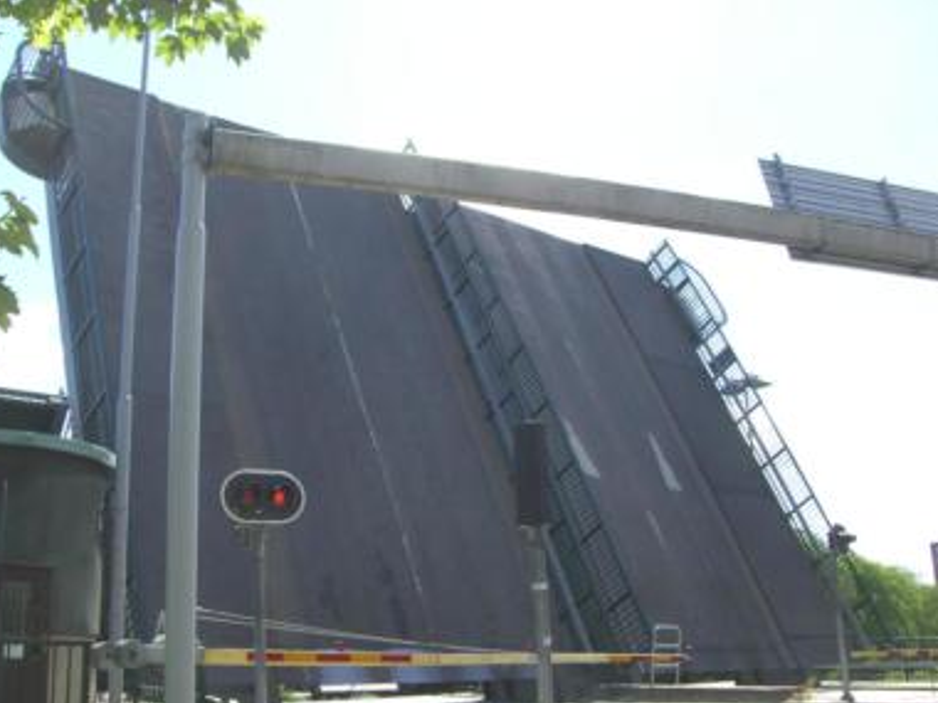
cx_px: 462
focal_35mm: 40
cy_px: 368
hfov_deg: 46.8
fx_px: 1084
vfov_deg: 36.0
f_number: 4.3
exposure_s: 1/250
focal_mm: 6.2
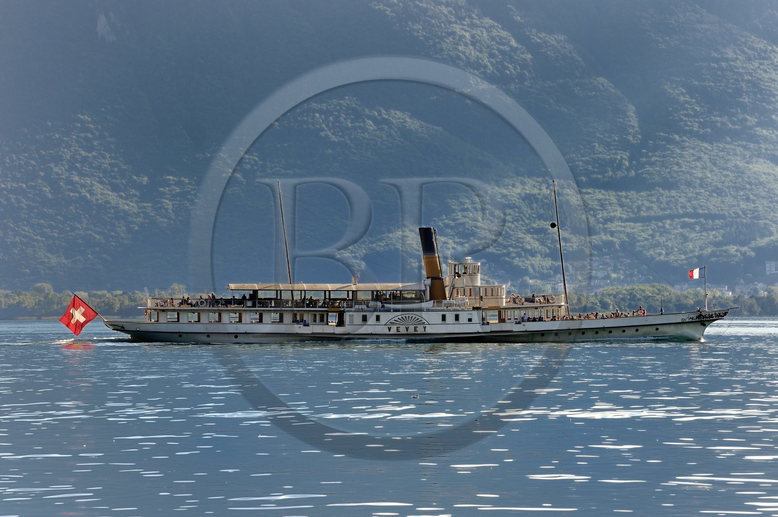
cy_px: 258
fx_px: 4319
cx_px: 389
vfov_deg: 6.9
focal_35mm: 200
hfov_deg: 10.3
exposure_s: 1/320
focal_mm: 200
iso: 200
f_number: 10
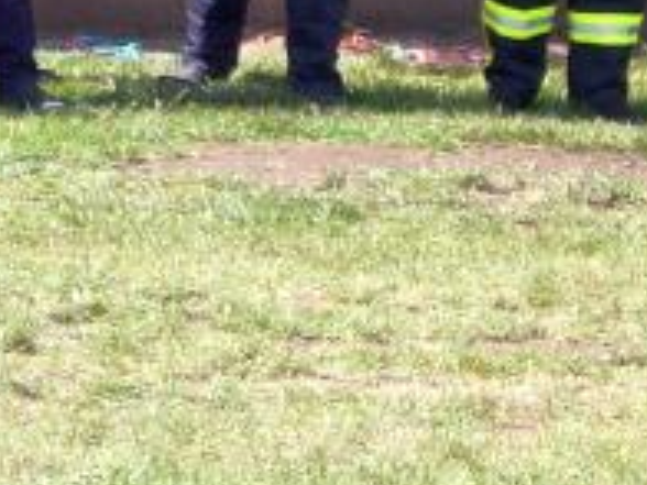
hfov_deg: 6.9
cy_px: -254
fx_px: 5308
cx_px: -43
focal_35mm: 284
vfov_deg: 5.2
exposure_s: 1/320
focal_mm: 14.49
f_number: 5
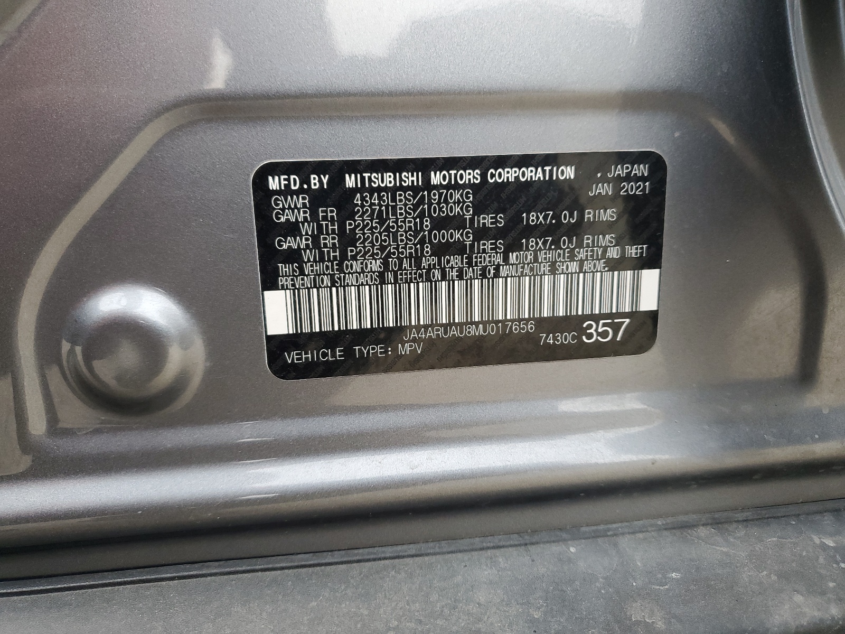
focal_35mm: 26
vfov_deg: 53.1
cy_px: 317
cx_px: 422
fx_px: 635
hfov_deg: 67.3
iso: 79
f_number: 1.5
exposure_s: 1/120
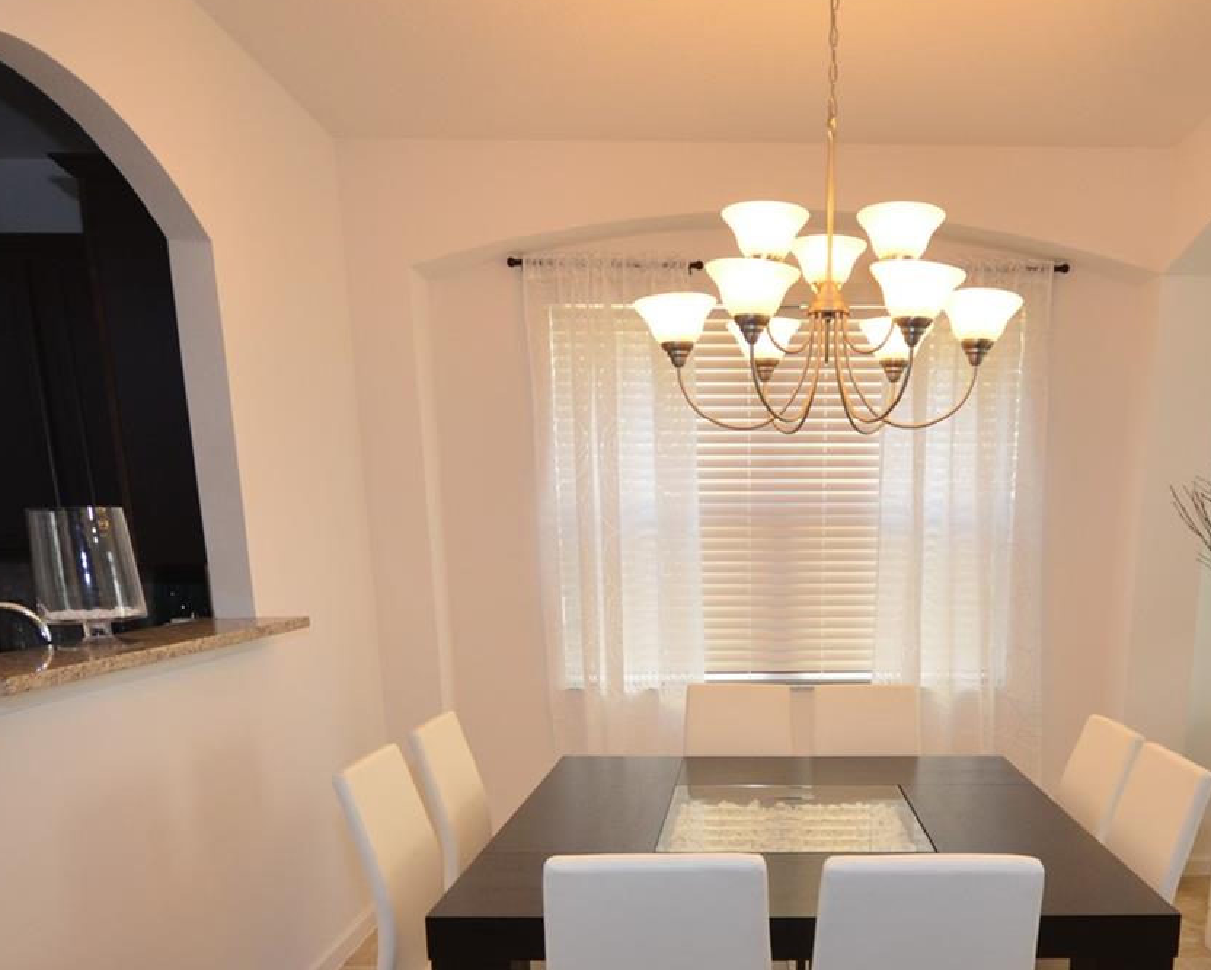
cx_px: 774
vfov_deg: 50.5
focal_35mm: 27
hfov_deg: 62.9
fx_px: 968
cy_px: 751
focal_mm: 10
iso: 560
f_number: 4
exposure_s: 1/60
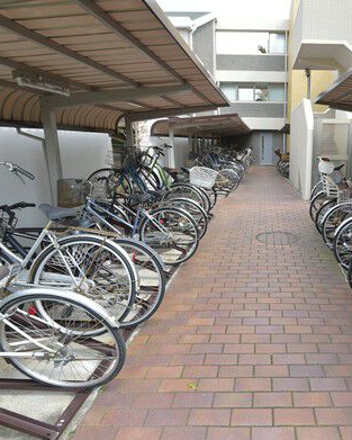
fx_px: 299
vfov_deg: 72.6
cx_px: 270
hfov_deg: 57.4
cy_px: 217
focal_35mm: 23
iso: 400
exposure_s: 1/500
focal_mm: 16
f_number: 5.6
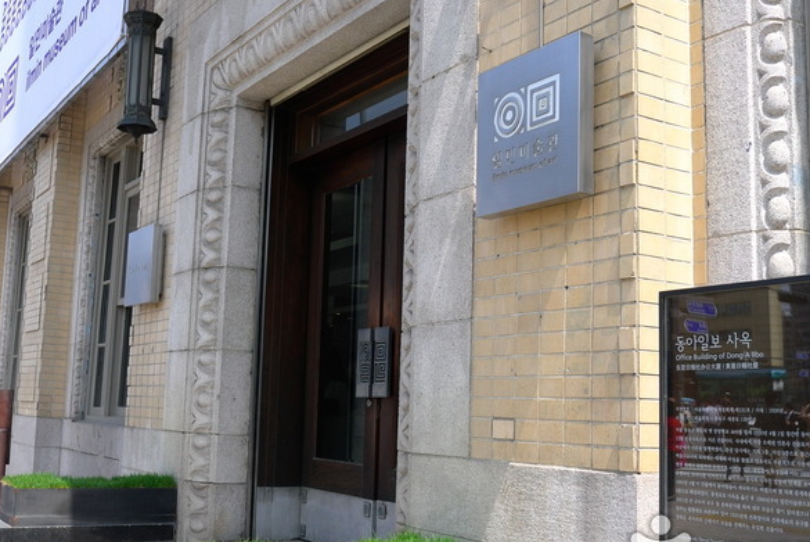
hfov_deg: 45.4
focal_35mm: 43
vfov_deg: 31.2
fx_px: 968
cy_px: 281
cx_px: 375
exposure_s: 1/1600
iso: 800
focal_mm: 24
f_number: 7.1
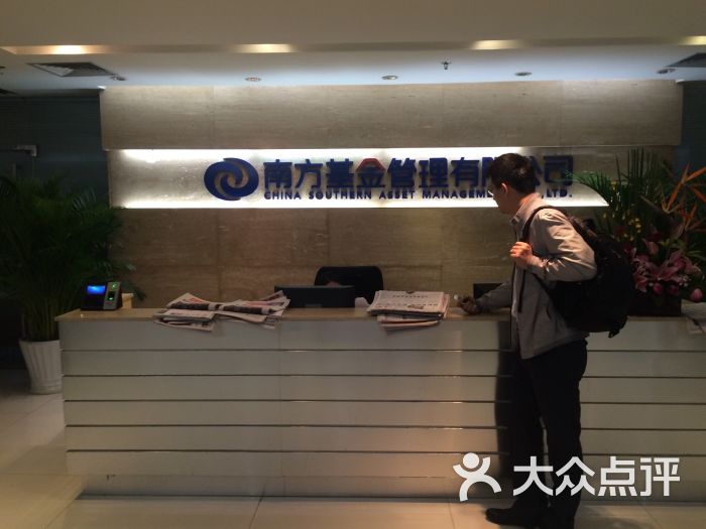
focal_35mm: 29
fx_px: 591
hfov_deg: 61.7
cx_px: 353
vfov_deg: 48.2
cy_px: 264
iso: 80
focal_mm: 4.15
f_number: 2.2
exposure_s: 1/30
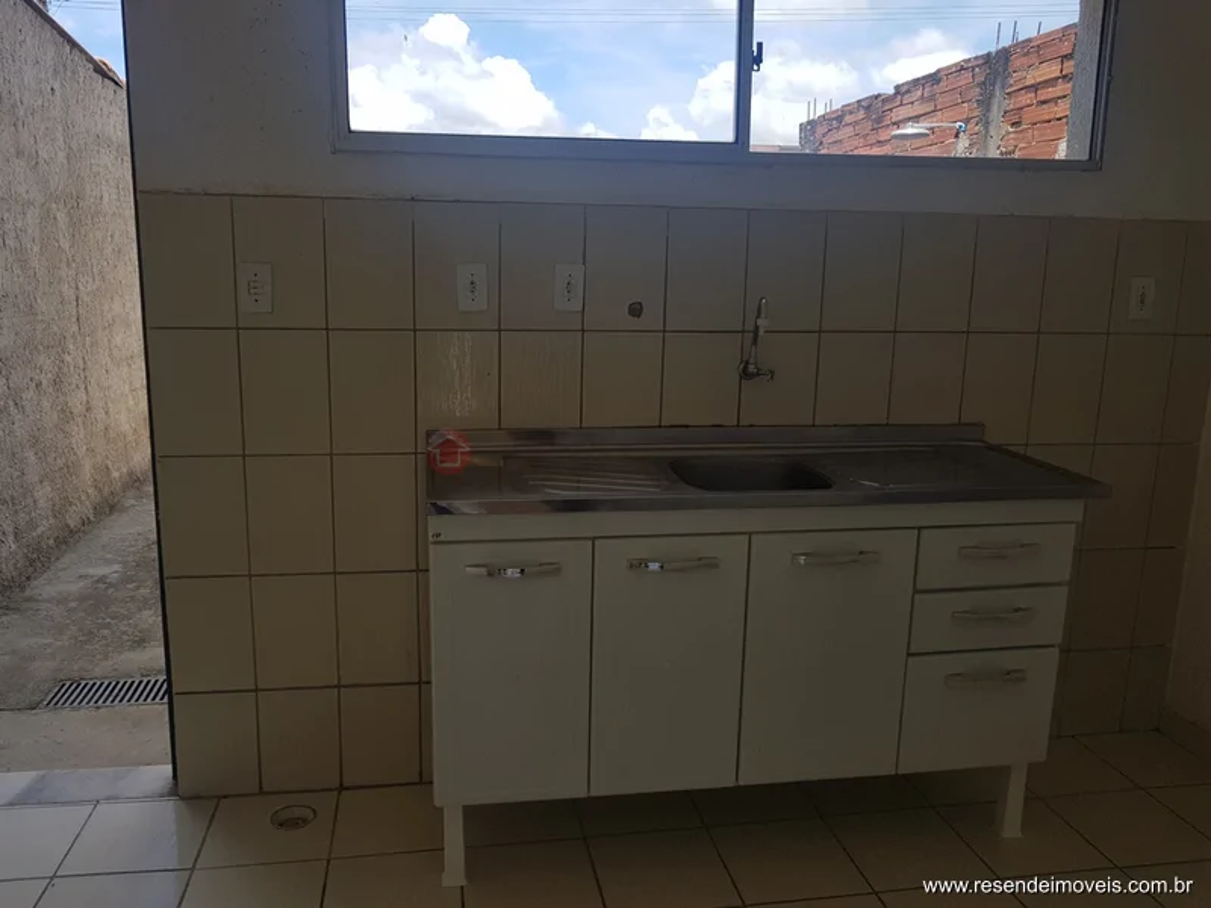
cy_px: 454
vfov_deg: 53.1
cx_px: 606
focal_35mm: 26
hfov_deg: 67.3
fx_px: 910
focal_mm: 4.2
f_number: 1.7
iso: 40
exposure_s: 1/1032
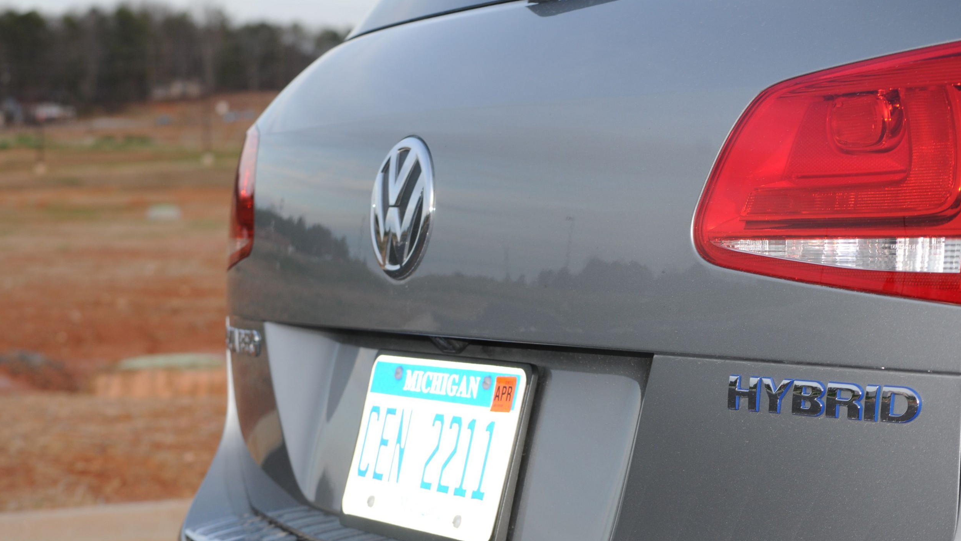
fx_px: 2205
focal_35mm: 87
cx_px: 481
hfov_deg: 24.6
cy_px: 301
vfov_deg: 14.0
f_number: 8
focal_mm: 55
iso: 250
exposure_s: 1/60
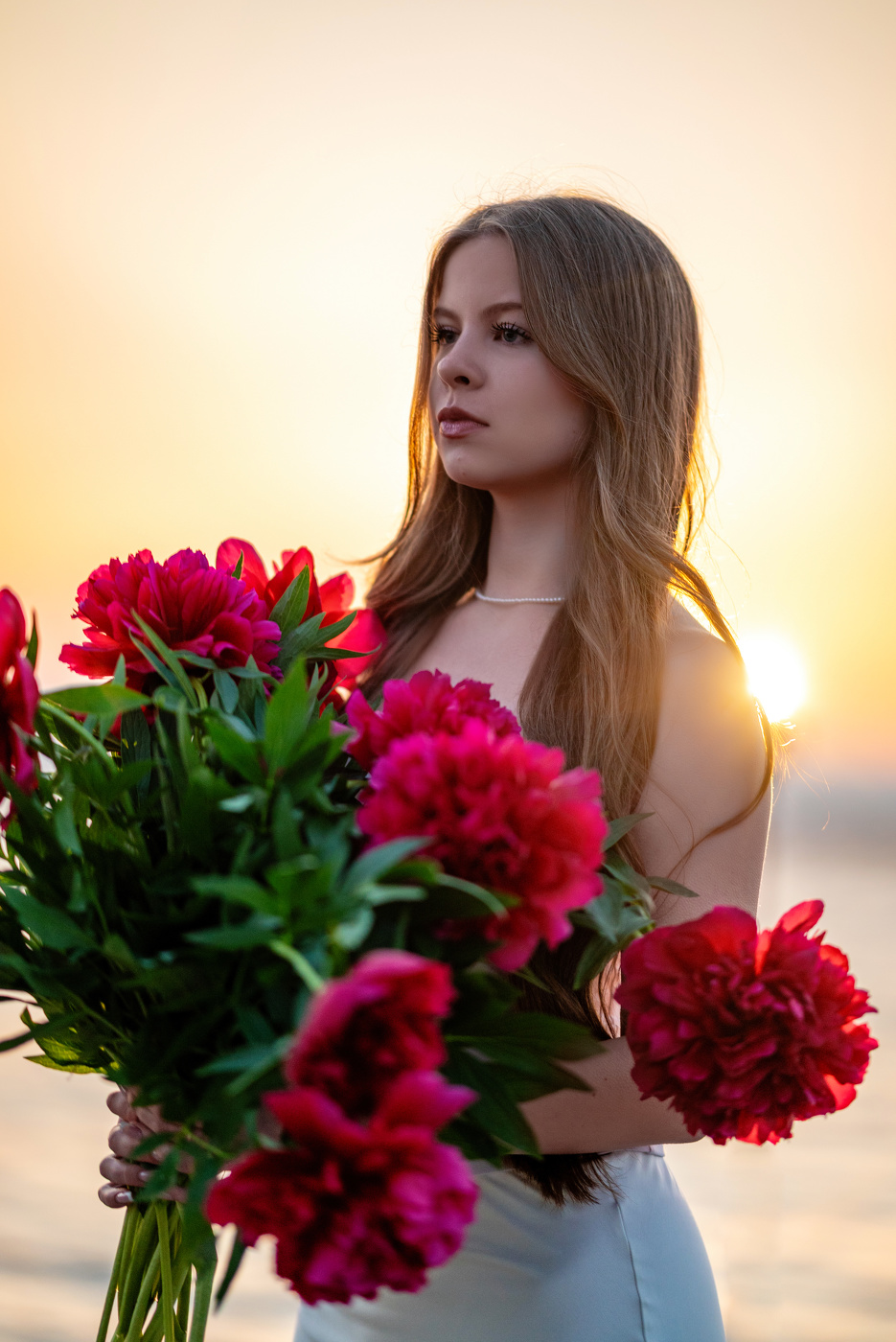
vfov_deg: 19.4
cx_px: 448
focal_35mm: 105
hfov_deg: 13.1
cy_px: 671
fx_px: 3915
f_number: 1.4
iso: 500
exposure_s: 1/250
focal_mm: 105
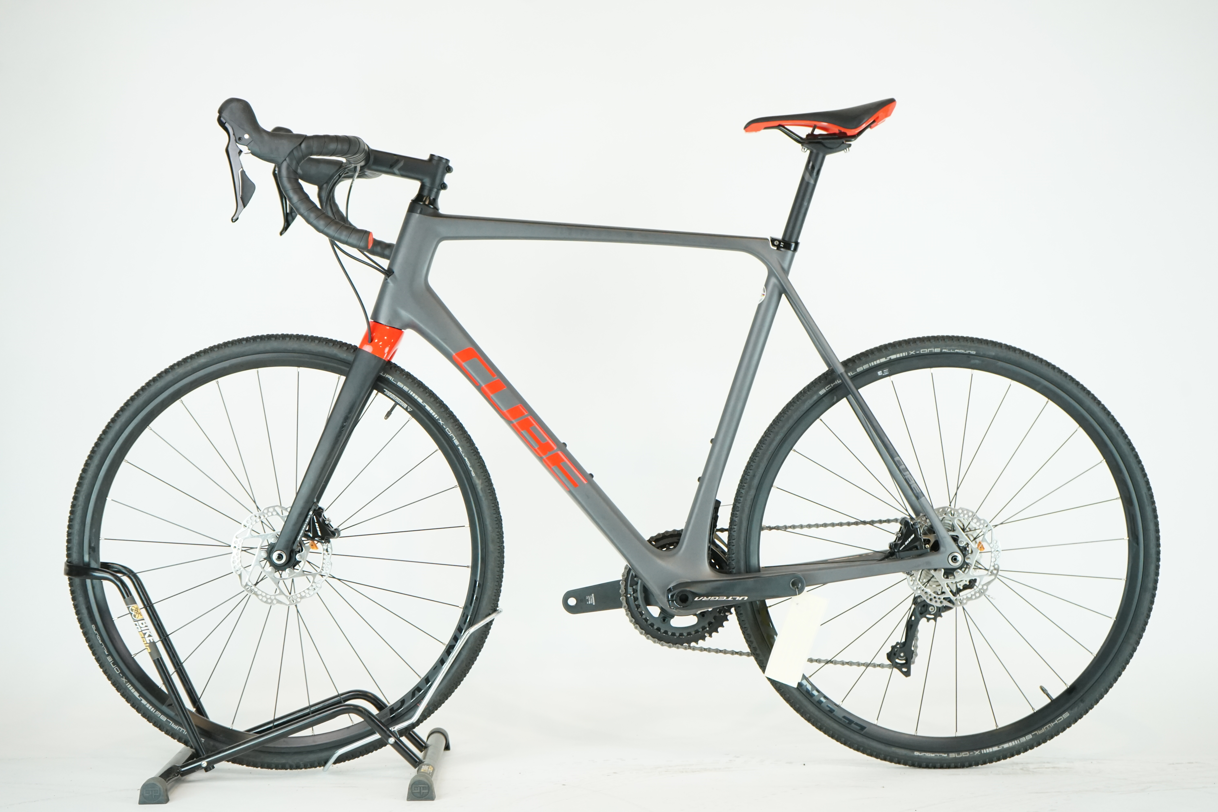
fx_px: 1895
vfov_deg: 24.2
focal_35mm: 56
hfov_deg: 35.6
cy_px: 406
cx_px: 609
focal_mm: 56
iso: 2000
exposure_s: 1/200
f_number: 6.3
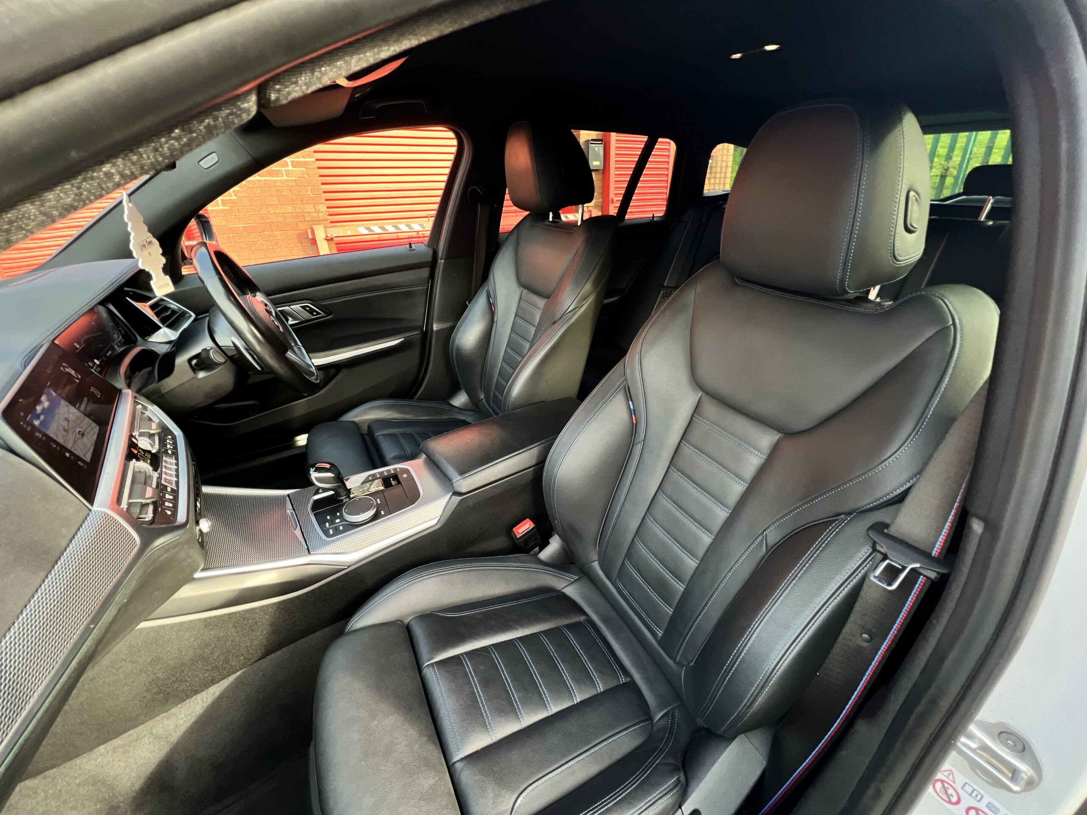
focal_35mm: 13
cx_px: 544
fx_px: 408
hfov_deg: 106.2
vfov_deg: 89.9
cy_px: 408
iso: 160
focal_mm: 1.57
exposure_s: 1/99
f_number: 1.8
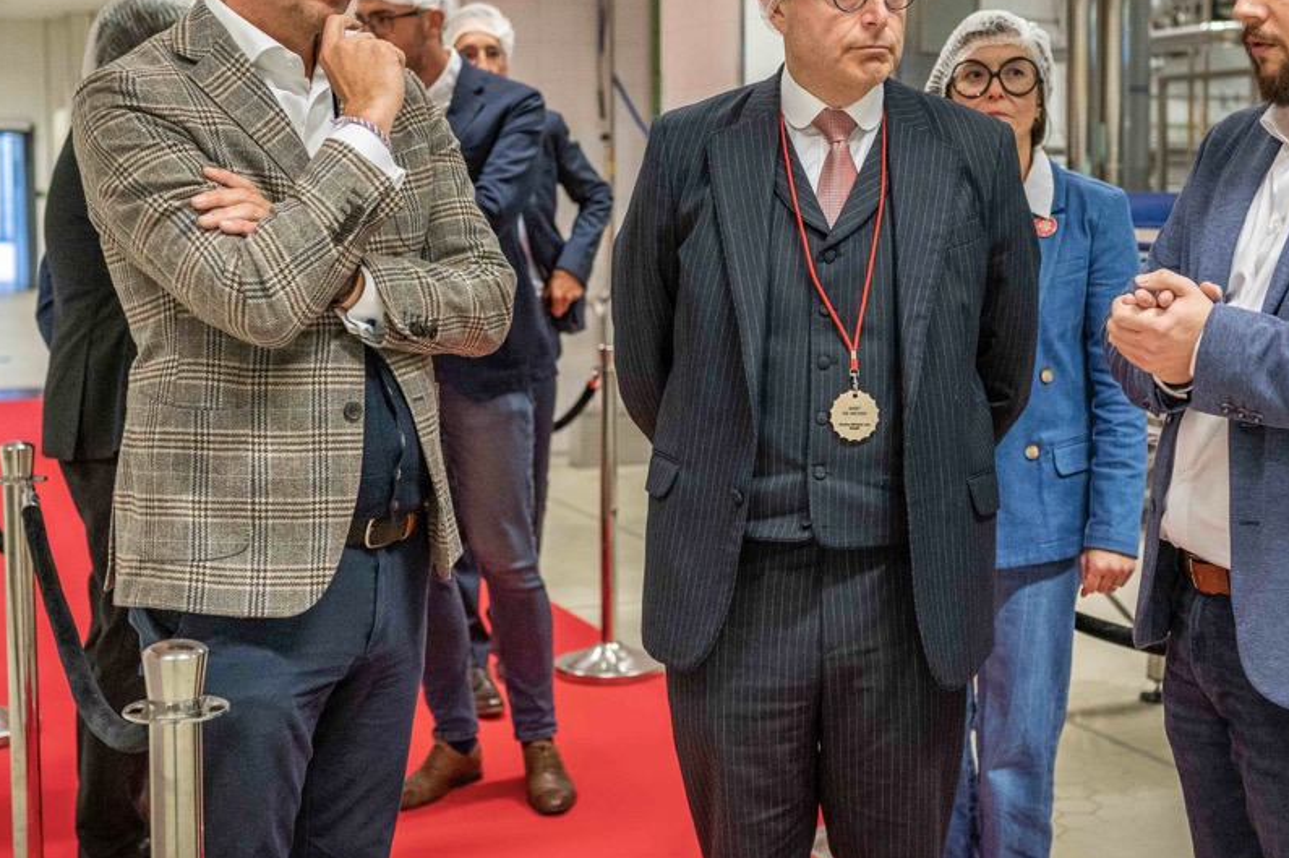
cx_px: 760
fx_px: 1968
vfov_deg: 24.5
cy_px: 329
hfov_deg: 36.2
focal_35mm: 55
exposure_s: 1/800
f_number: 2.8
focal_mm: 35
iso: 4000
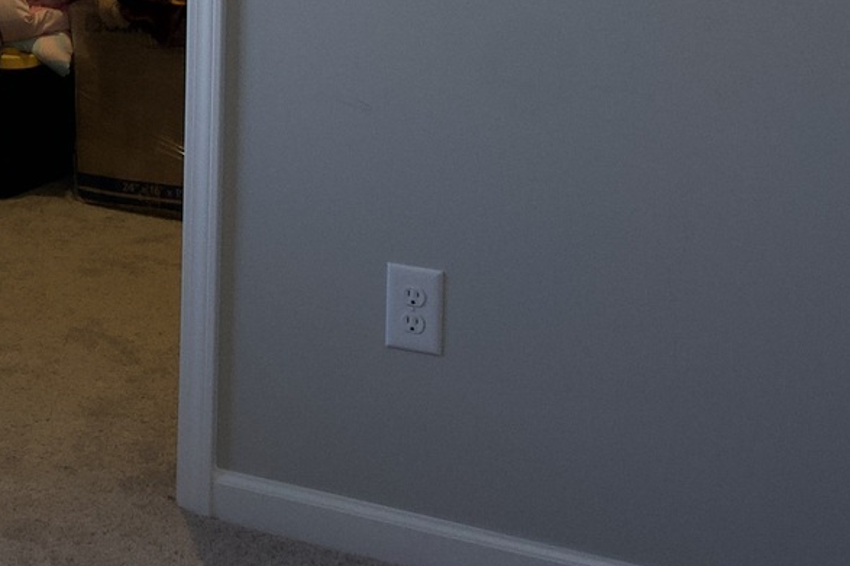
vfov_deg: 14.5
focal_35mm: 89
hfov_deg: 19.6
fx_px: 2101
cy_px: -248
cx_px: -453
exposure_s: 1/160
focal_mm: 17
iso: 1250
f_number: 4
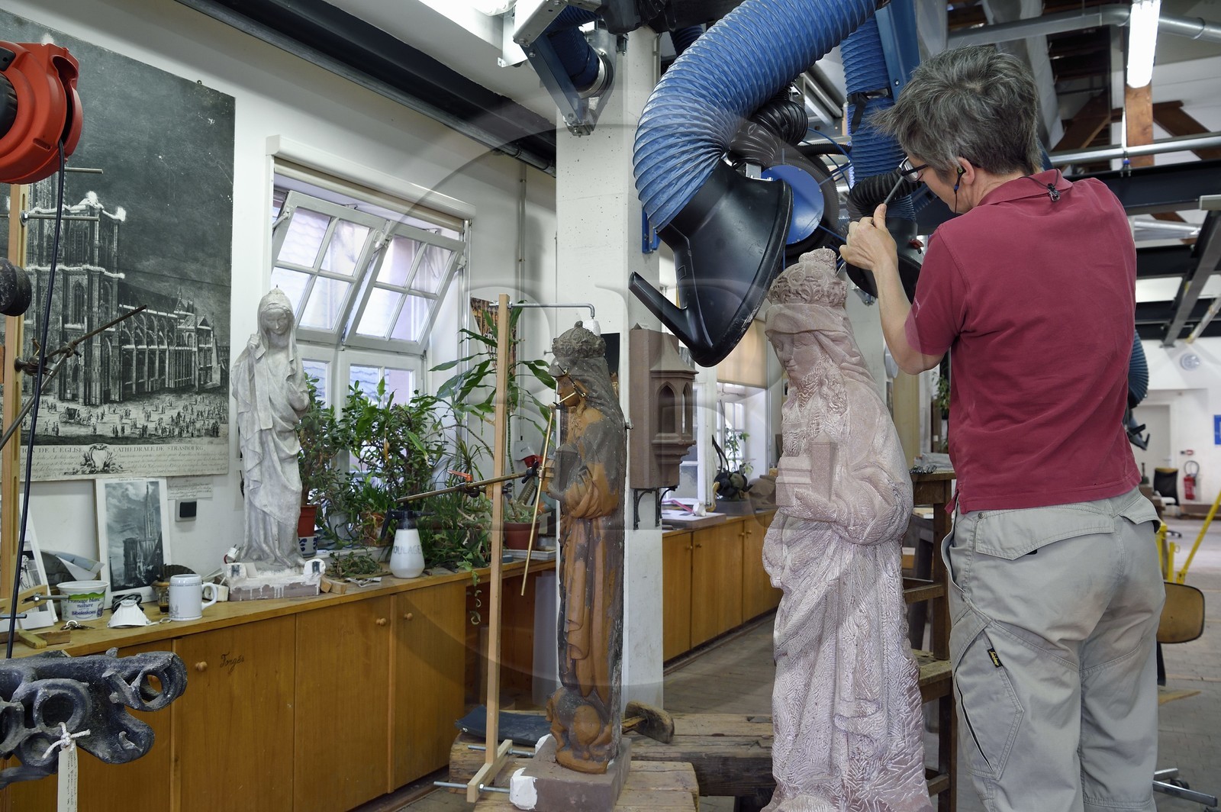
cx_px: 610
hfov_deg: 63.7
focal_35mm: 29
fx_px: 983
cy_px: 406
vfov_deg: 44.9
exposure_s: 1/60
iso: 800
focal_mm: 29
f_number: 7.1
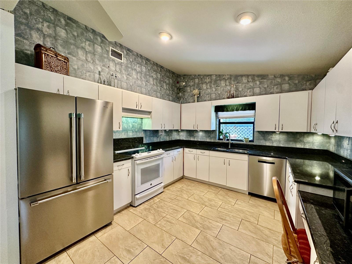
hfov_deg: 102.1
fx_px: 142
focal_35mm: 14
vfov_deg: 85.7
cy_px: 132
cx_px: 176
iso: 250
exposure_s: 1/60
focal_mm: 2.22
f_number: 2.2
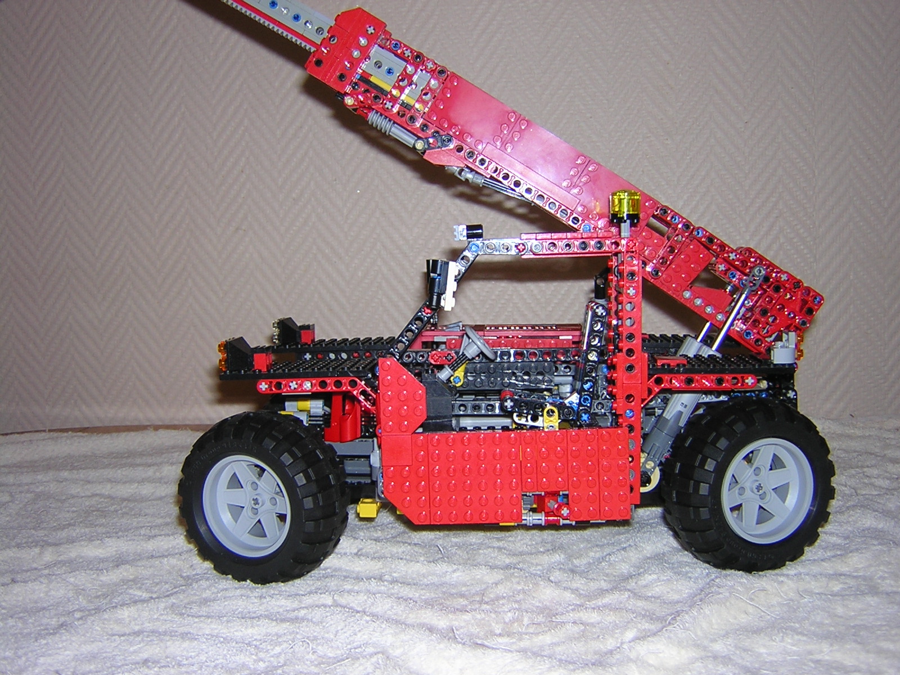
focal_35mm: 40
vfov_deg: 36.0
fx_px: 1040
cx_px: 450
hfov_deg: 46.8
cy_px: 338
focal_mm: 5.2
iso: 100
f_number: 2.7
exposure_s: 1/60.1
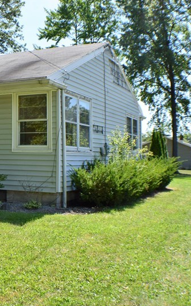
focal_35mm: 72
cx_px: -38
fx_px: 600
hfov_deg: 17.3
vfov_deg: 28.5
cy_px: 173
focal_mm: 23
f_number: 11
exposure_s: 1/350
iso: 400
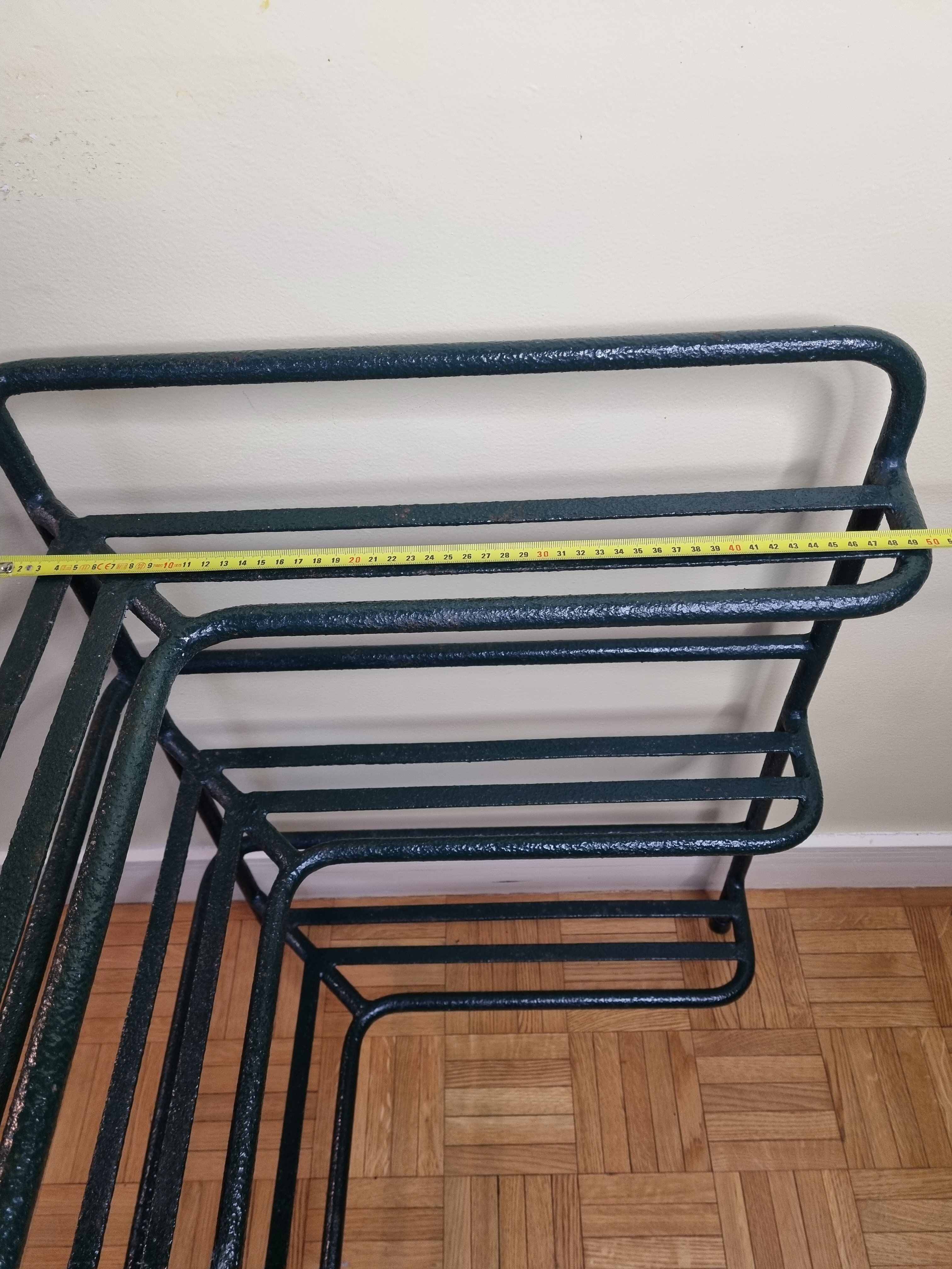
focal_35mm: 26
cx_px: 476
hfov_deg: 53.1
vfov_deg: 67.3
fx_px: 953
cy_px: 634
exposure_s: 1/100
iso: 250
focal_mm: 5.4
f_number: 1.8
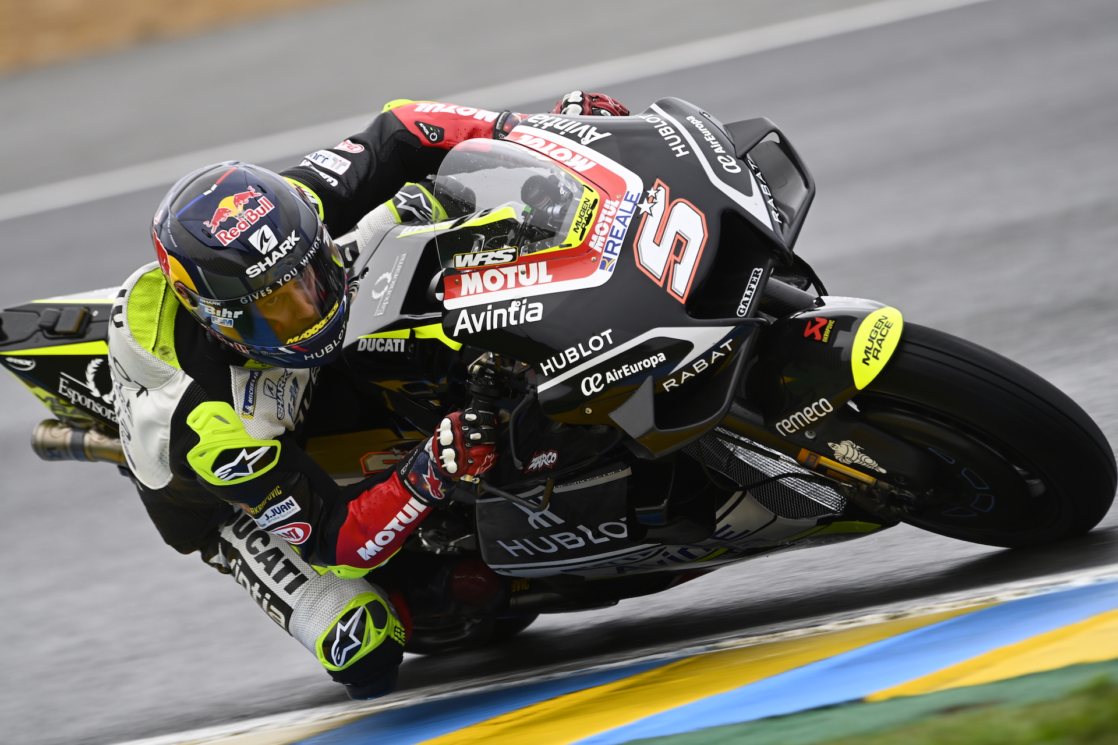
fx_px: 18632
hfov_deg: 3.4
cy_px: 372
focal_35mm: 600
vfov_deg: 2.3
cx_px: 559
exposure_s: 1/640
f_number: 5.6
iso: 500
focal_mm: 600
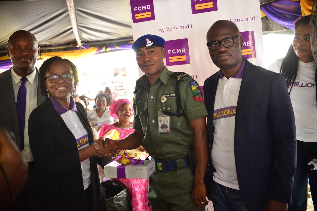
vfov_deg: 37.9
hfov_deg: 54.4
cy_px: 106
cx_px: 158
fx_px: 308
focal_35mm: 35
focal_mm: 35
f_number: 2.8
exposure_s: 1/160
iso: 2000
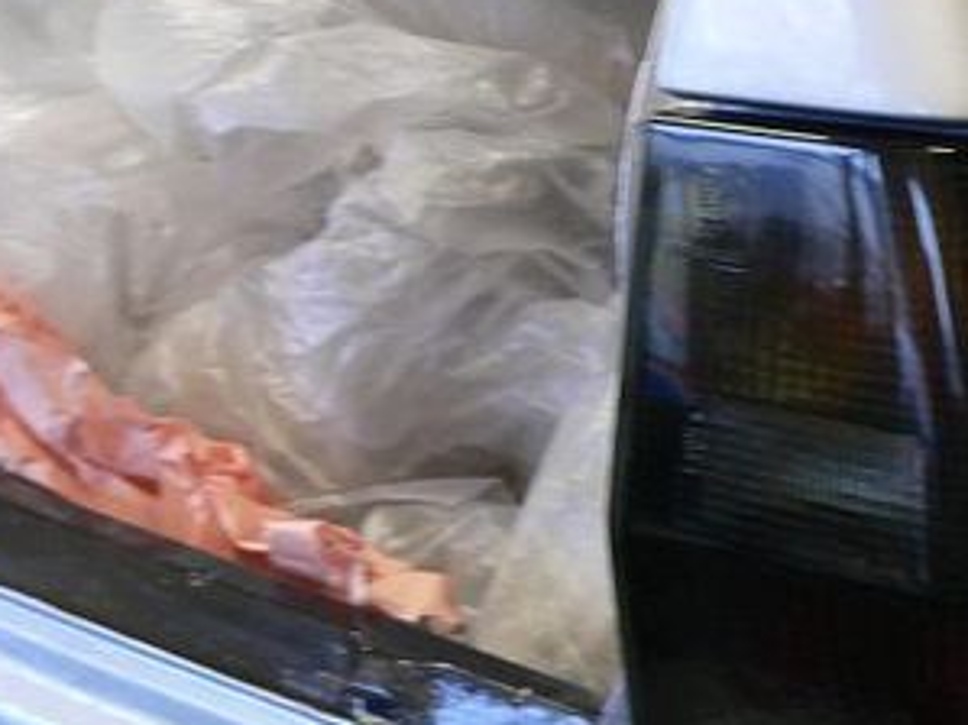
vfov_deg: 19.0
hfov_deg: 24.3
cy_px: 165
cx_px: 942
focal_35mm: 77
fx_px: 2152
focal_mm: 6
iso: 200
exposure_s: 1/15
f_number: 2.8
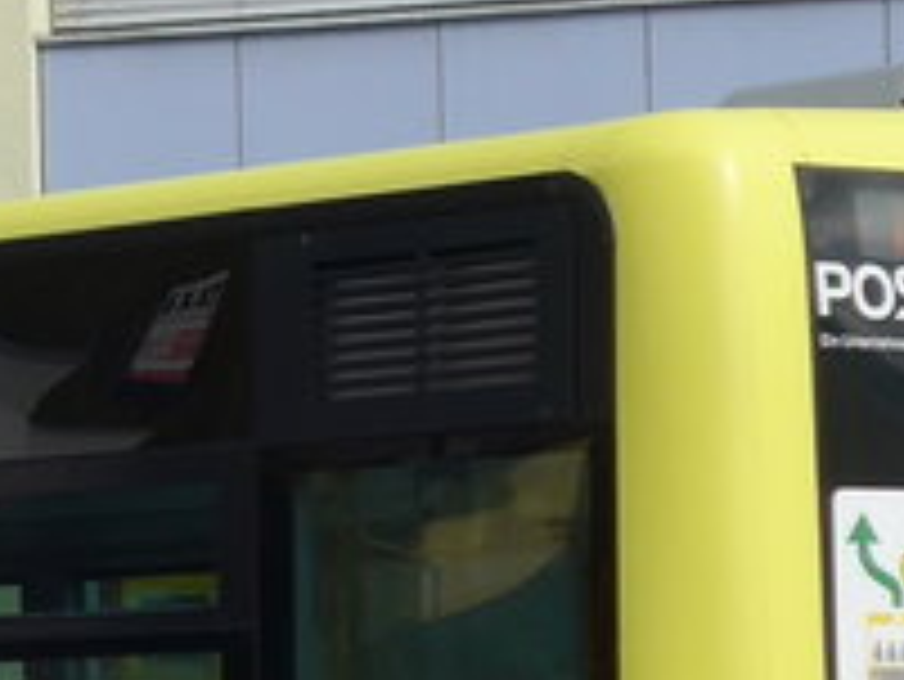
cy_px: 446
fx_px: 6872
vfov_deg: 5.7
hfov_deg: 7.4
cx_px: -598
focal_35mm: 263
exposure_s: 1/1000
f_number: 2.8
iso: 80
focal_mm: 9
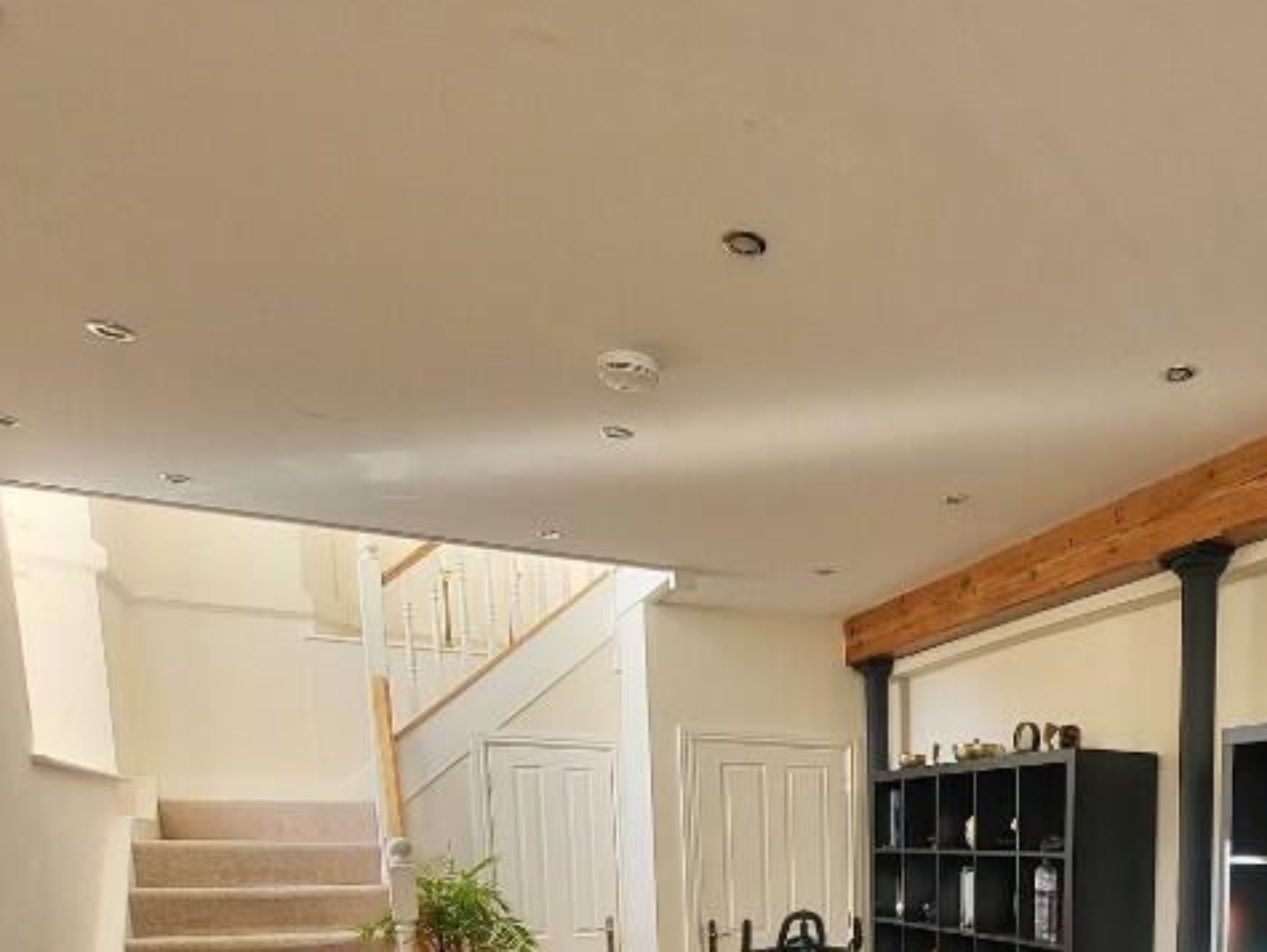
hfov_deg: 57.8
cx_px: 1043
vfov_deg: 42.5
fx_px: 1026
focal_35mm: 28
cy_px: 965
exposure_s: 1/50
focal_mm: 1.74
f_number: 2.2
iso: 64
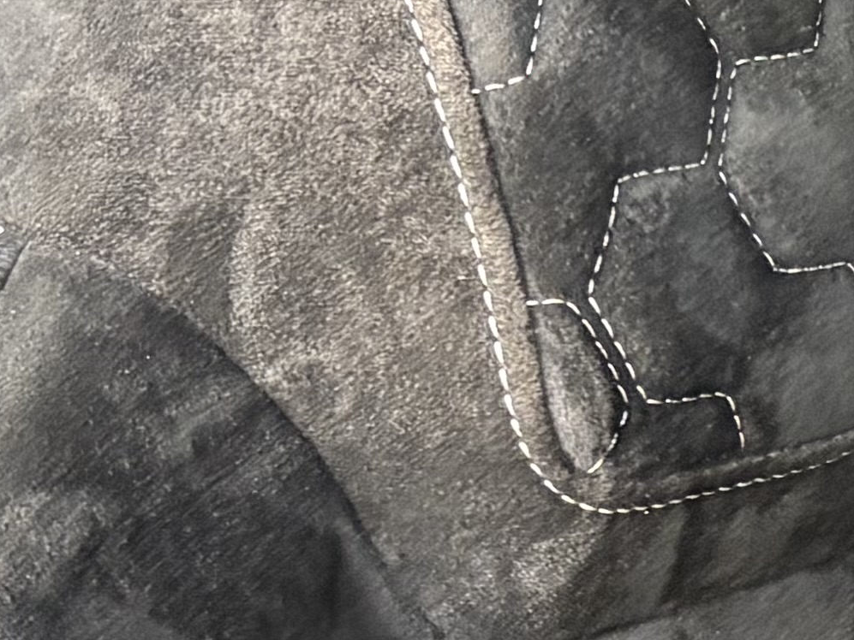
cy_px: 584
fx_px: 3676
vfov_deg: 9.9
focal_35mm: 149
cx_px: 1163
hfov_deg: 12.7
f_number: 1.6
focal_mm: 5.96
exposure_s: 1/37
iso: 640
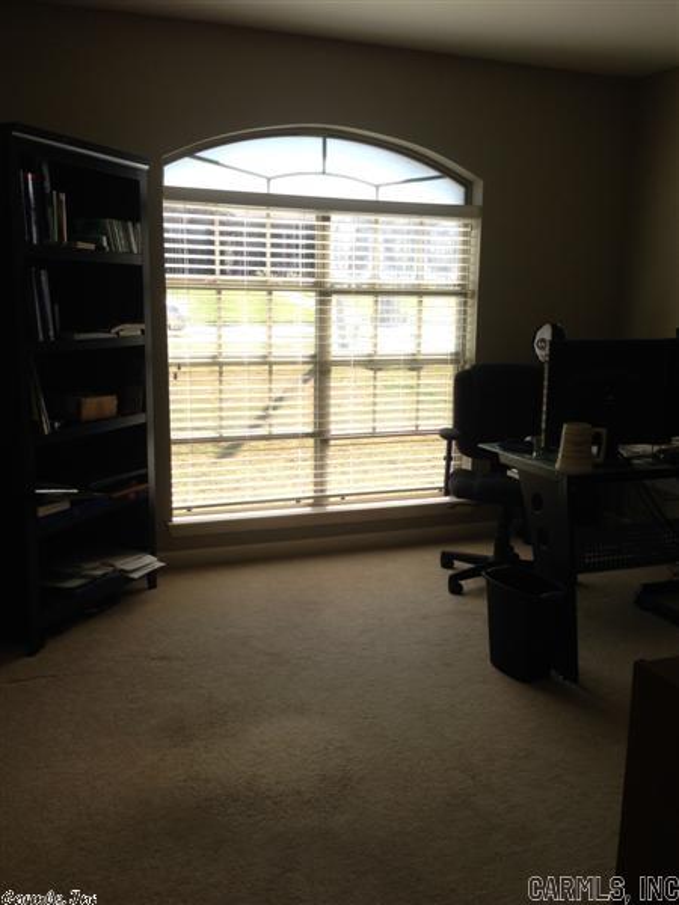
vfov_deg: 55.4
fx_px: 863
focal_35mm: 33
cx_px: 340
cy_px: 452
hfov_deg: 42.9
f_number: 2.4
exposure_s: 1/280
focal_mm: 4.12
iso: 50
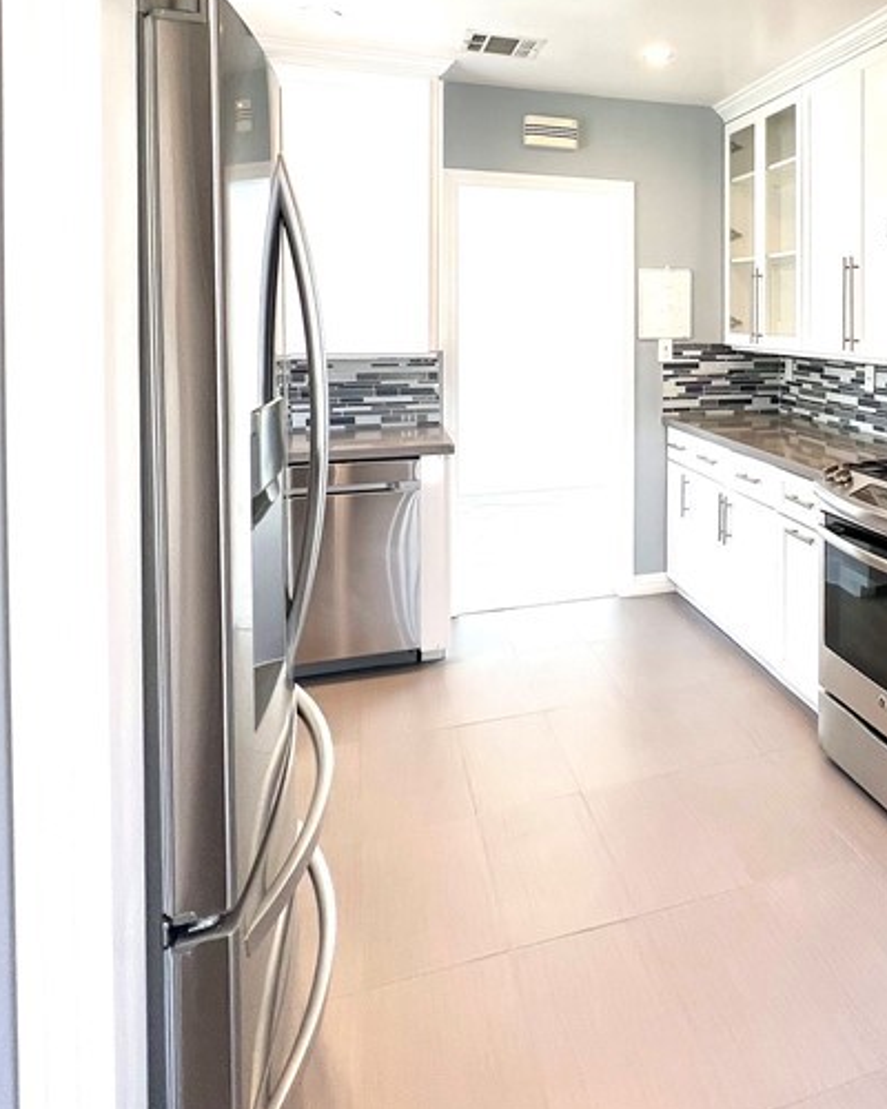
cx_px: 750
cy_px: 339
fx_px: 853
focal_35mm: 26
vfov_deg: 63.7
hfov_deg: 50.5
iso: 50
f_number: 1.8
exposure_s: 1/120
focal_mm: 1.57
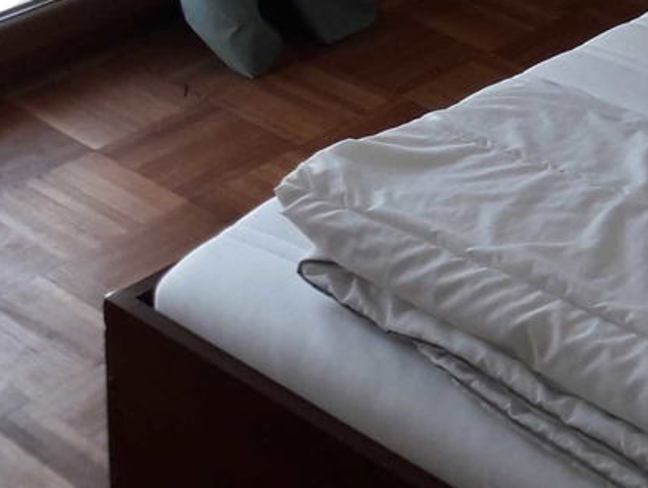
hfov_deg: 18.7
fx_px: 1967
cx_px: 424
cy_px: -232
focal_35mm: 105
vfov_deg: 13.4
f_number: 1.9
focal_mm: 3.6
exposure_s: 1/120
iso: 50
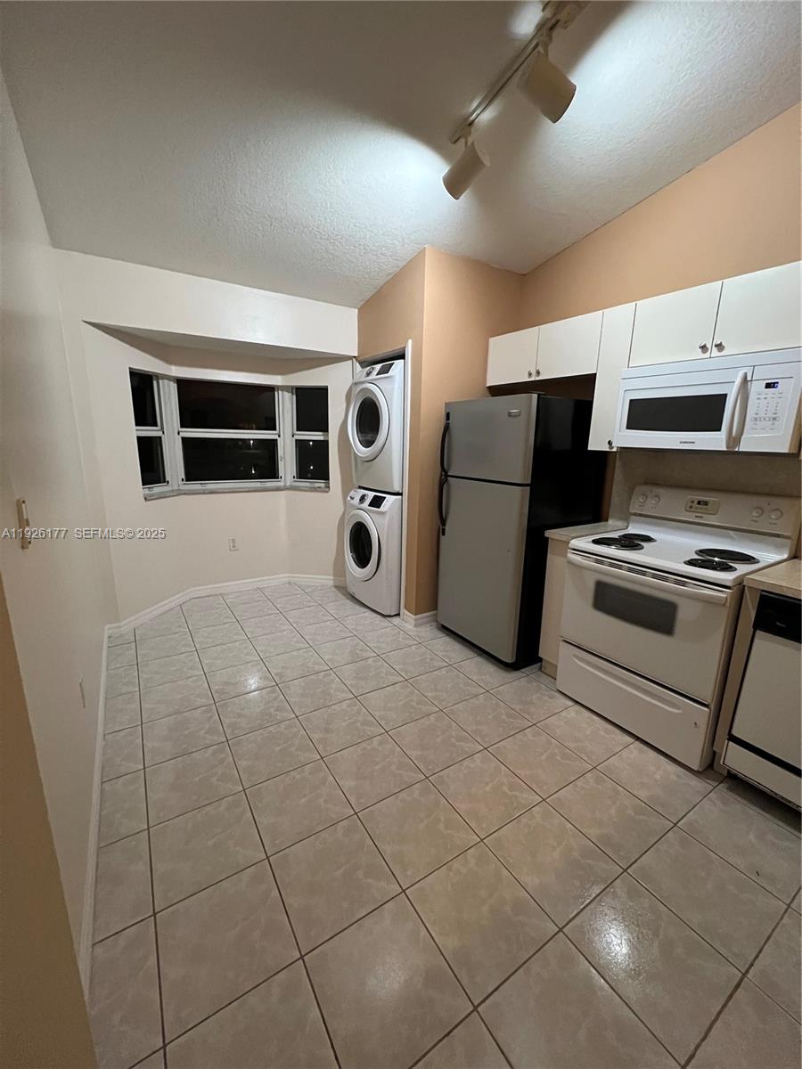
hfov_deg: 89.9
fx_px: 402
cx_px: 401
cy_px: 534
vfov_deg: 106.2
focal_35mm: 13
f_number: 1.8
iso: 1000
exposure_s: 1/60
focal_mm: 1.57
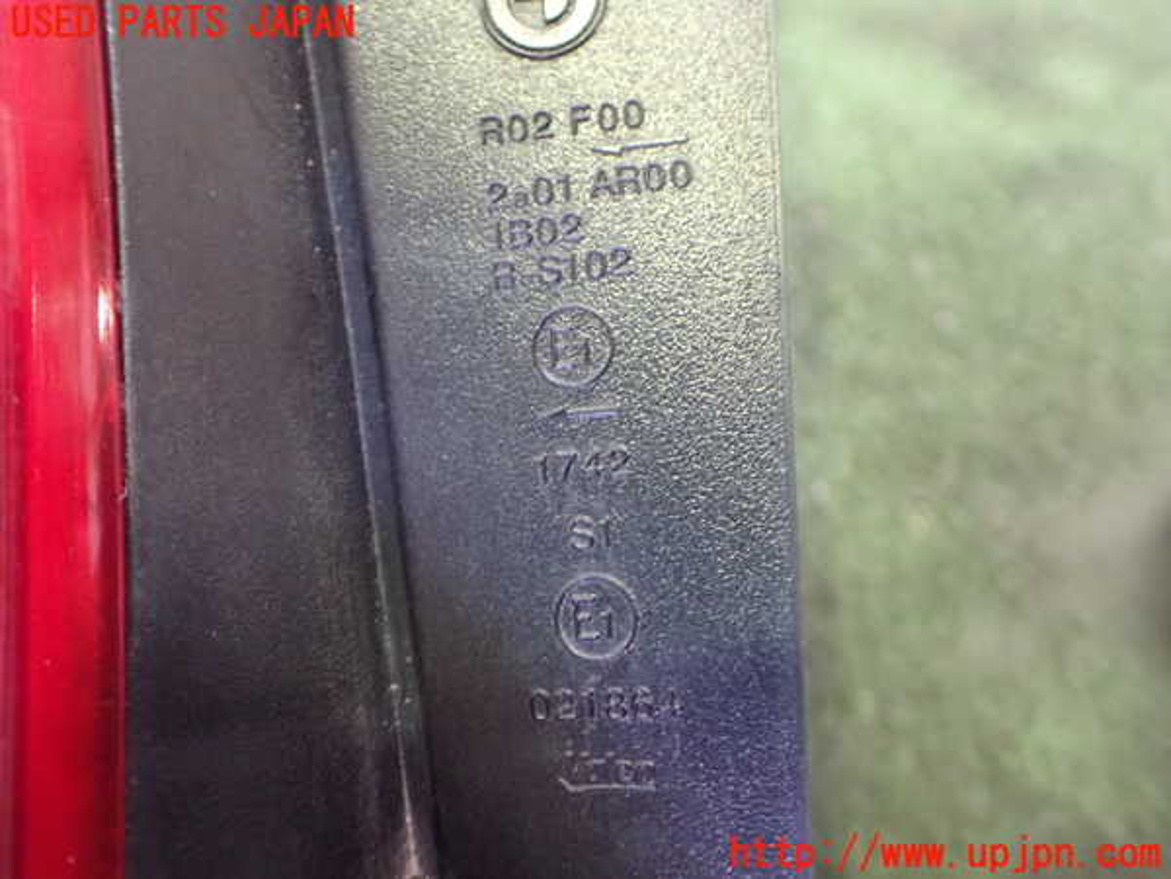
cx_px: 586
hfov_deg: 60.0
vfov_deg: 46.8
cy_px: 440
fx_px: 1015
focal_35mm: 30
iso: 1250
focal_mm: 5.4
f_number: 2.3
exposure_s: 1/30
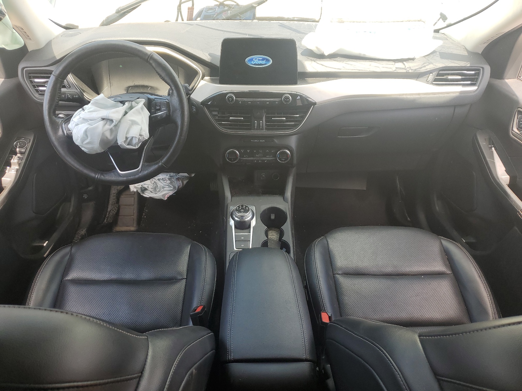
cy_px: 196
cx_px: 261
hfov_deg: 67.3
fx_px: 392
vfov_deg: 53.1
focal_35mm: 26
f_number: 1.5
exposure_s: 1/303
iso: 50
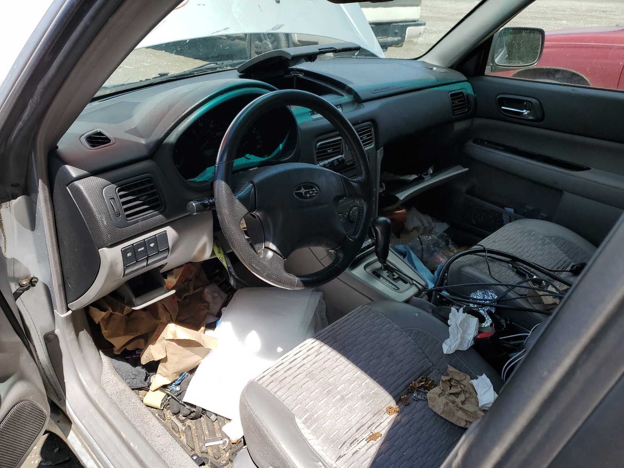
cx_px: 312
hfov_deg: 67.3
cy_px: 234
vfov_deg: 53.1
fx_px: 469
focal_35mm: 26
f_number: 1.5
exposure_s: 1/1429
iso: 50
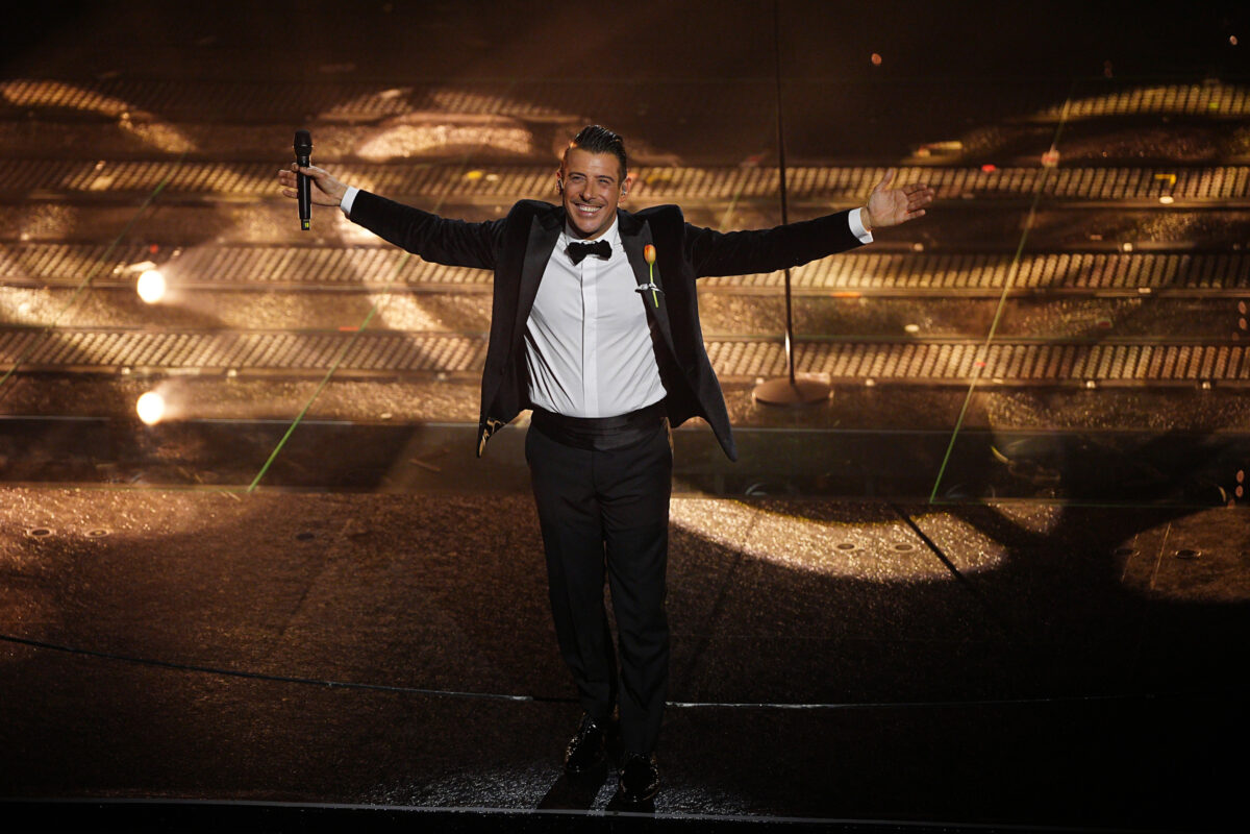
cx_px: 625
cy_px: 417
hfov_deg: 13.9
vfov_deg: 9.3
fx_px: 5138
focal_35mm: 148
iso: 2000
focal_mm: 148
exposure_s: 1/500
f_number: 2.8
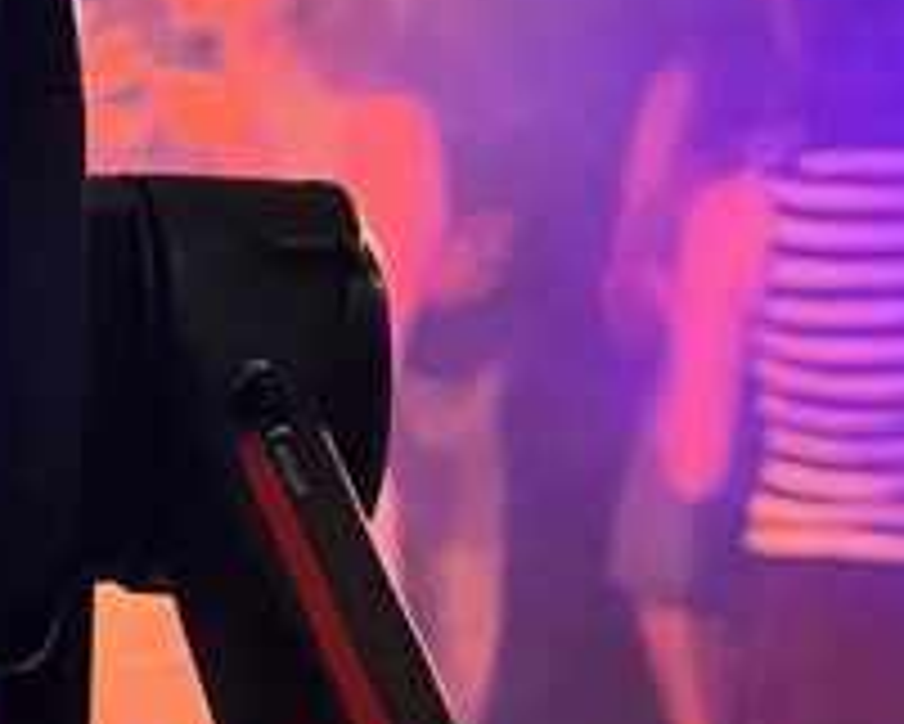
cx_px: -297
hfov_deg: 19.8
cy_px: 238
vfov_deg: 17.4
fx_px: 2356
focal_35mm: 88
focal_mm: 5.1
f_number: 1.6
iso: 400
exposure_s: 1/33
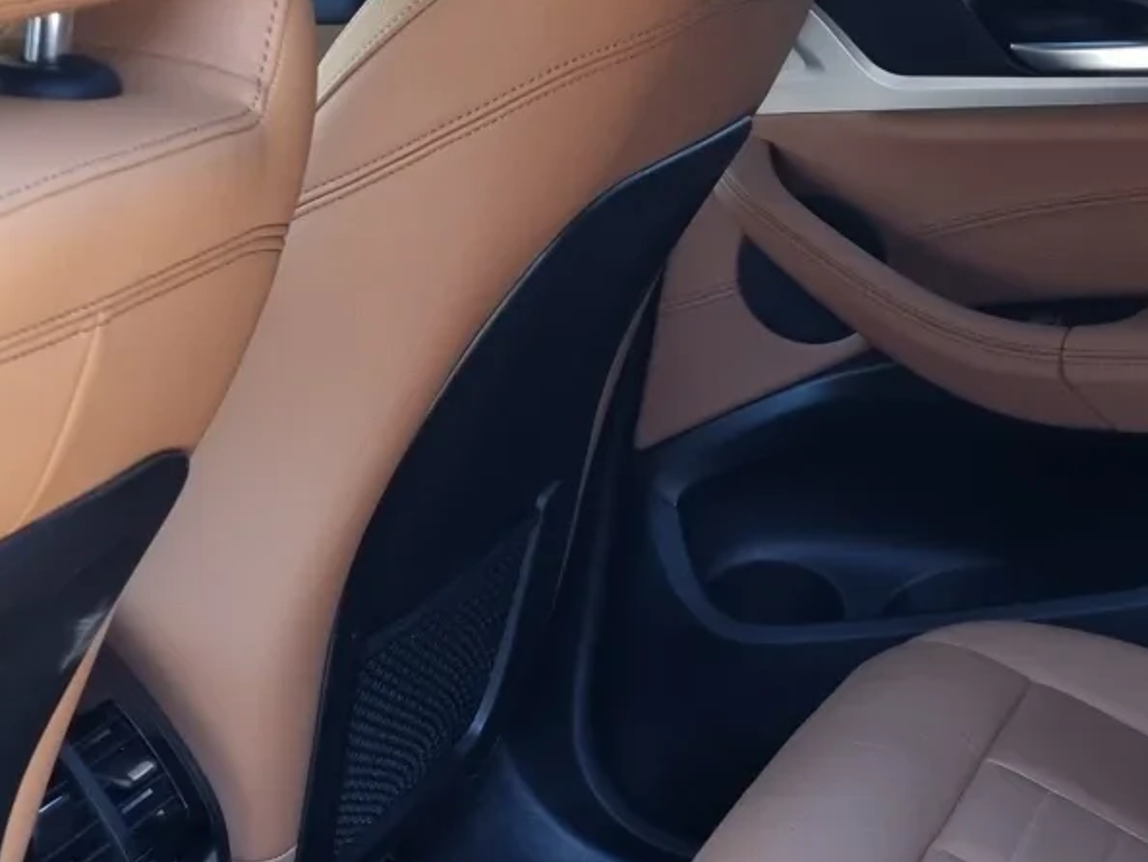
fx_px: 2787
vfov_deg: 17.3
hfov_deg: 23.3
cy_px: 818
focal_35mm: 84
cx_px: 572
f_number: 1.8
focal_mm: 5.4
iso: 200
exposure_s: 1/120
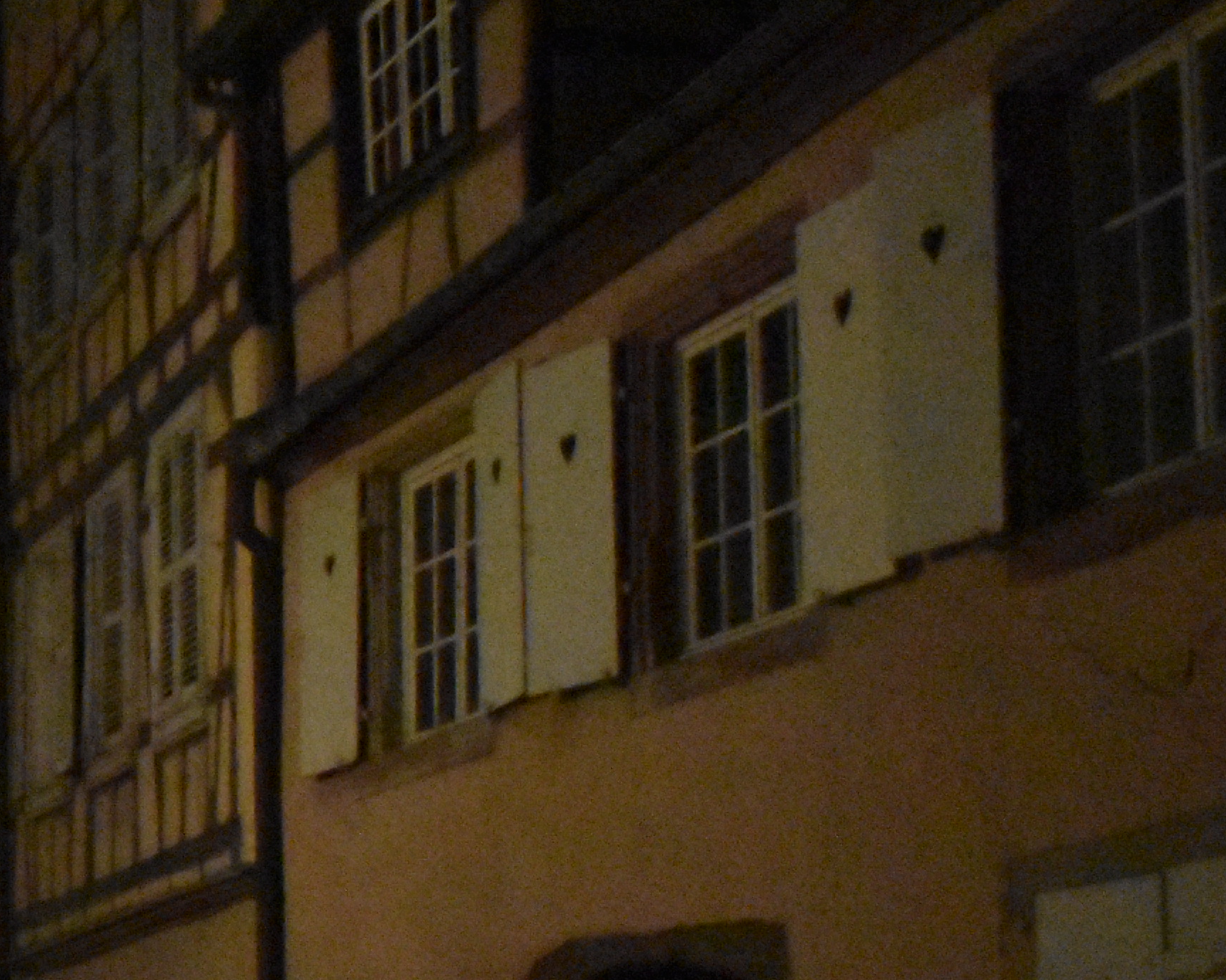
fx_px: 3193
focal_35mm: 88
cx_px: -377
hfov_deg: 19.9
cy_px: 925
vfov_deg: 17.2
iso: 12800
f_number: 3.5
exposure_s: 1/50
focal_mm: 18
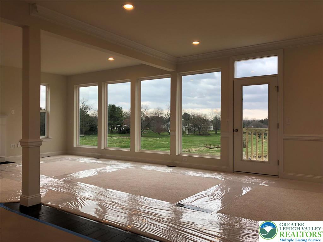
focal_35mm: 28
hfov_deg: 63.4
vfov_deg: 49.7
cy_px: 121
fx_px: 261
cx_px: 162
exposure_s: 1/120
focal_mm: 4
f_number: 1.8
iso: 32
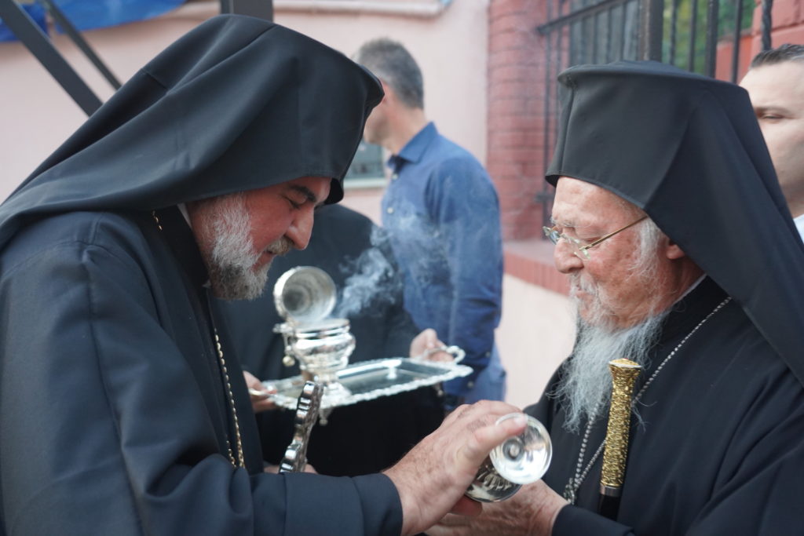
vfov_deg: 36.0
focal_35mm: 37
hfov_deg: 51.9
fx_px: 826
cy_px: 268
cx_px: 402
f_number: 4
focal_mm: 37
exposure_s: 1/160
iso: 2500
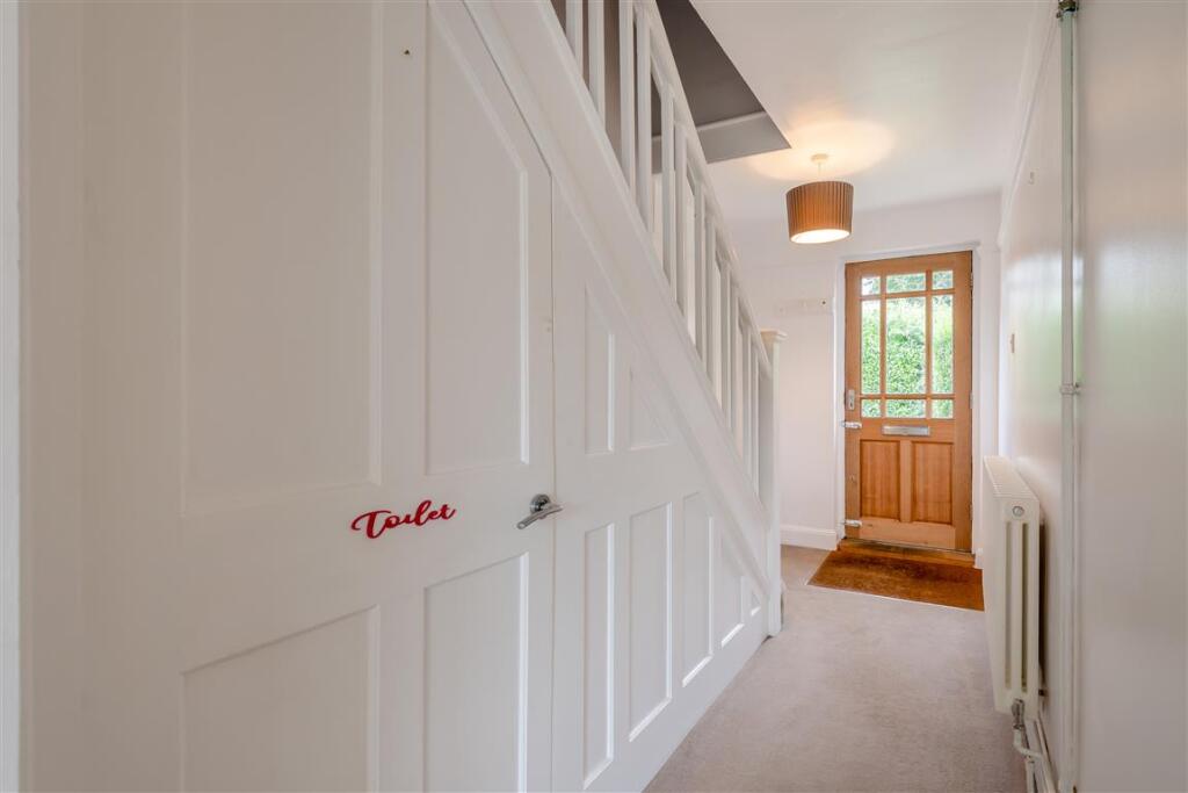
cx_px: 594
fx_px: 495
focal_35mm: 15
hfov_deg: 100.4
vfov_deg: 77.3
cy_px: 396
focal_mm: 10
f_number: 8
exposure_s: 1/13
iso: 160
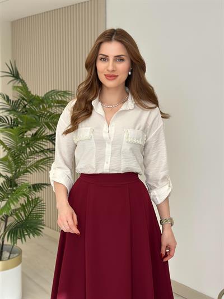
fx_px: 414
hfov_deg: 30.3
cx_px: 112
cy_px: 150
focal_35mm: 48
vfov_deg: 39.6
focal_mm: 6.86
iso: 80
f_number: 1.78
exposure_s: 1/489
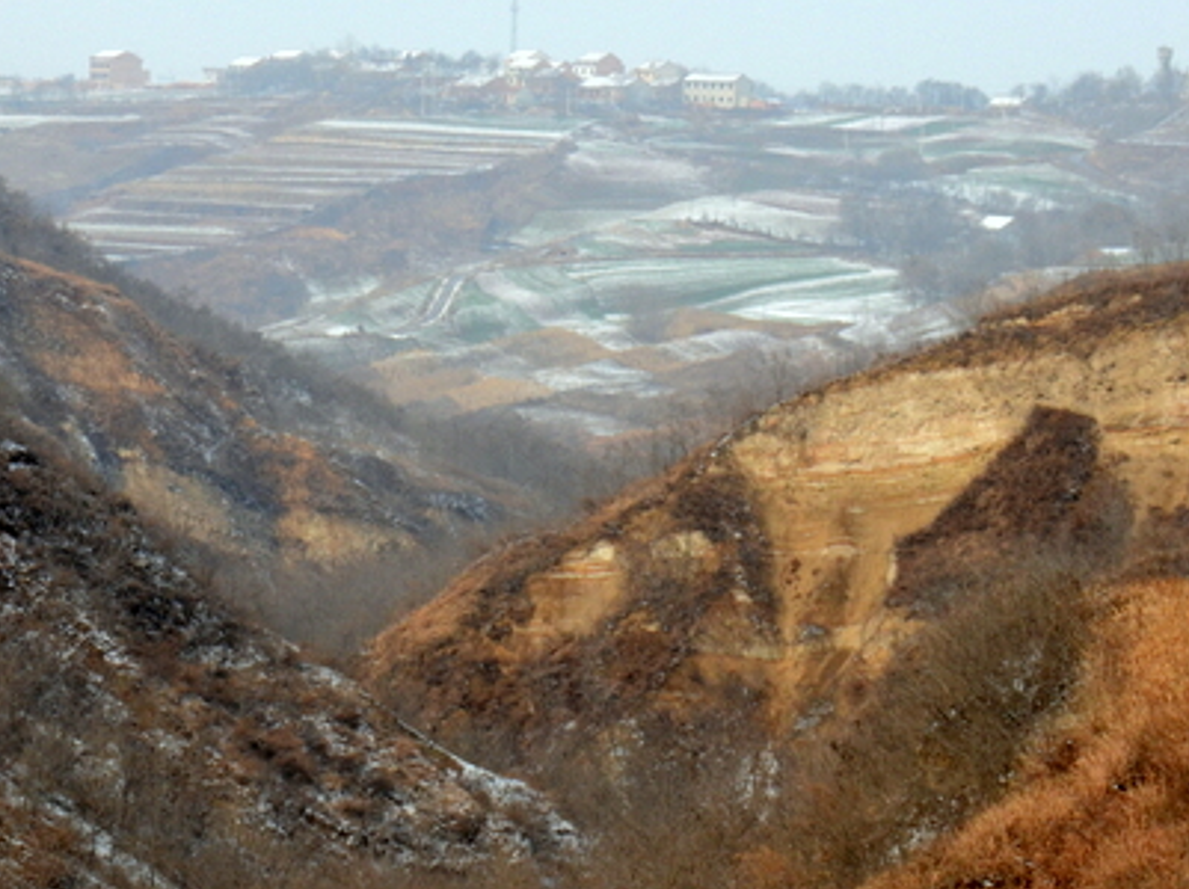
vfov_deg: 9.2
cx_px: 415
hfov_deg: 12.3
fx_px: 5525
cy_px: 356
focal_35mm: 161
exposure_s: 1/320
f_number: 11
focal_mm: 56
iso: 640
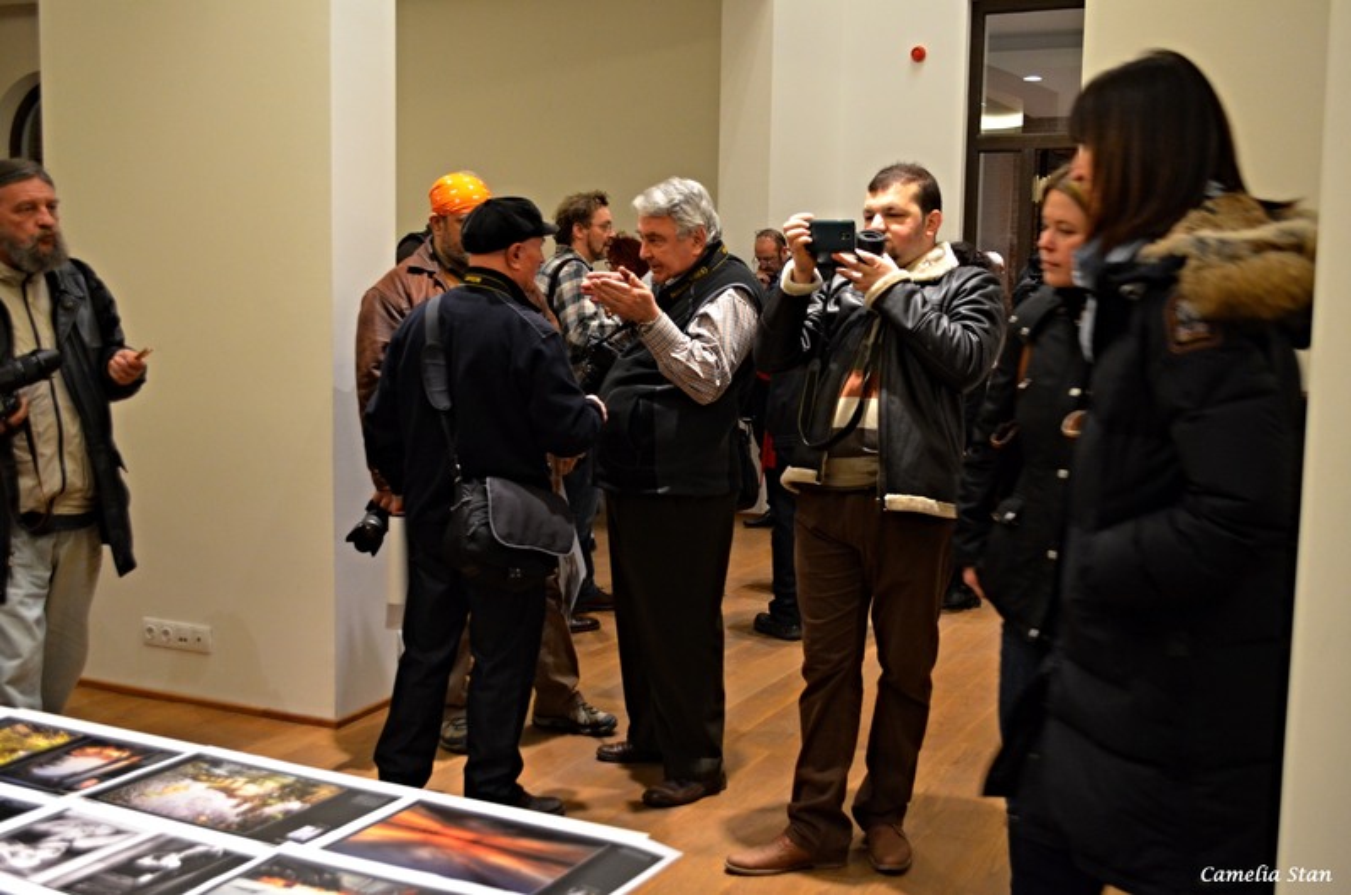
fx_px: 1461
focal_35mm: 39
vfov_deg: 34.1
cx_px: 676
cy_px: 448
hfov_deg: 49.6
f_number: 4.2
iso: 2000
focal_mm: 26
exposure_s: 1/80
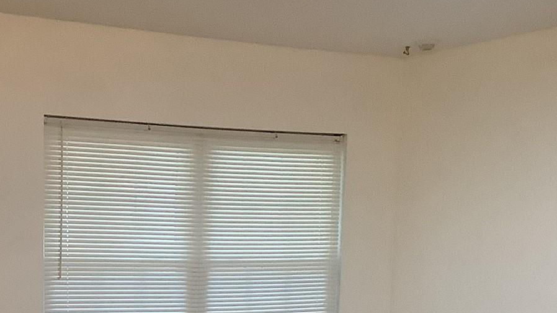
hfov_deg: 26.6
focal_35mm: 77
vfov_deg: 15.0
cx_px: 55
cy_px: 409
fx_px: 1137
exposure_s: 1/60
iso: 200
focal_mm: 3.3
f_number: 2.4
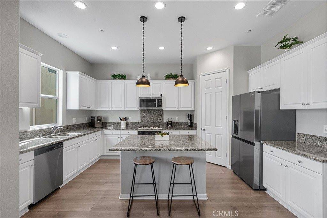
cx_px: 164
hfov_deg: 96.7
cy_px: 109
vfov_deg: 73.8
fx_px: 145
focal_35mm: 16
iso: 2000
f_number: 8
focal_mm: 16
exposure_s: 1/20
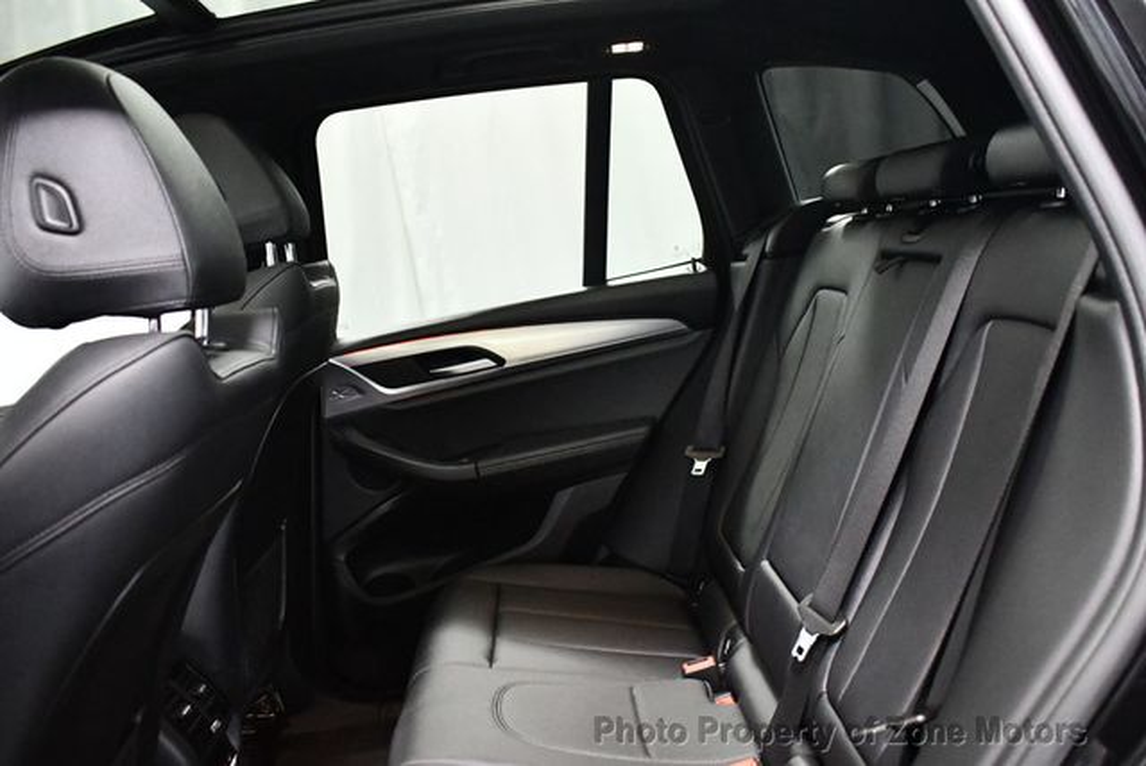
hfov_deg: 53.1
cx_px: 573
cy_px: 383
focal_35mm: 36
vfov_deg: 36.9
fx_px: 1147
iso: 6400
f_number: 3.5
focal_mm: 18
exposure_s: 1/60
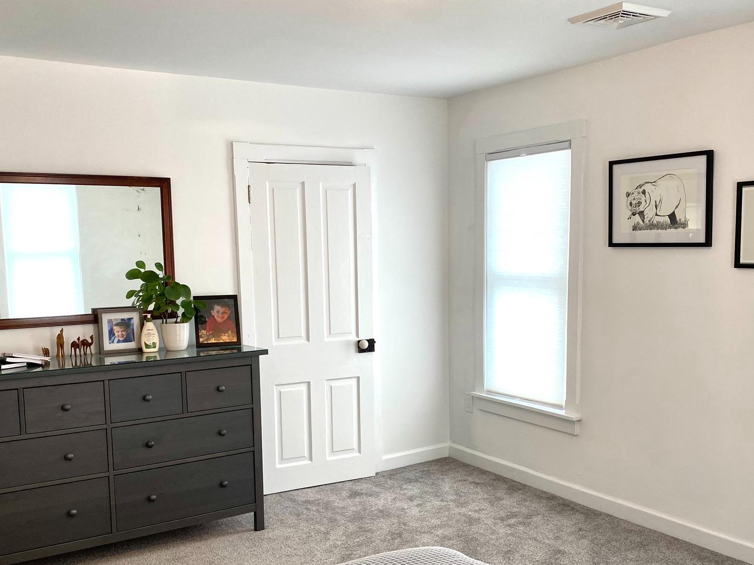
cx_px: 406
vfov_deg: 39.4
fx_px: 784
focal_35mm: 36
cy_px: 353
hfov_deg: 51.3
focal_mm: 4.25
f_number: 1.8
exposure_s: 1/120
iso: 100
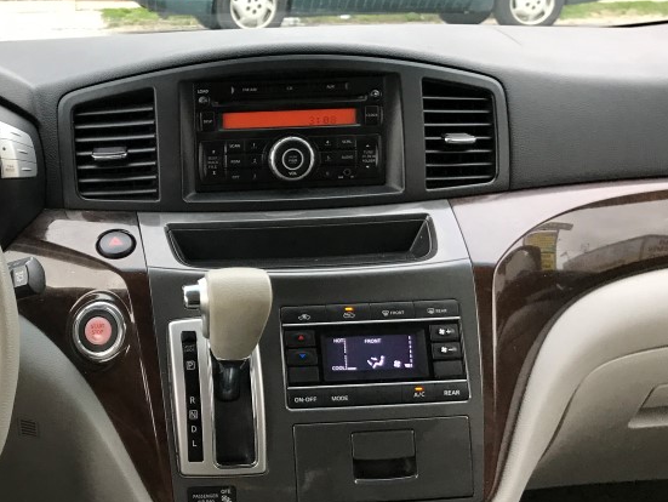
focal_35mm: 52
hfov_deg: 35.8
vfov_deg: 28.1
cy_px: 257
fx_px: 1004
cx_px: 153
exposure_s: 1/30
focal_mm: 3.99
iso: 25
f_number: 1.8
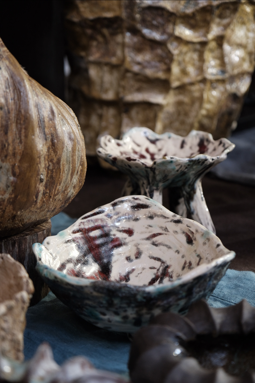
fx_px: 1073
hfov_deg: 13.6
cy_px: 192
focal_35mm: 101
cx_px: 128
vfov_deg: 20.2
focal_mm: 67.5
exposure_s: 1/30
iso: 800
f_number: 4
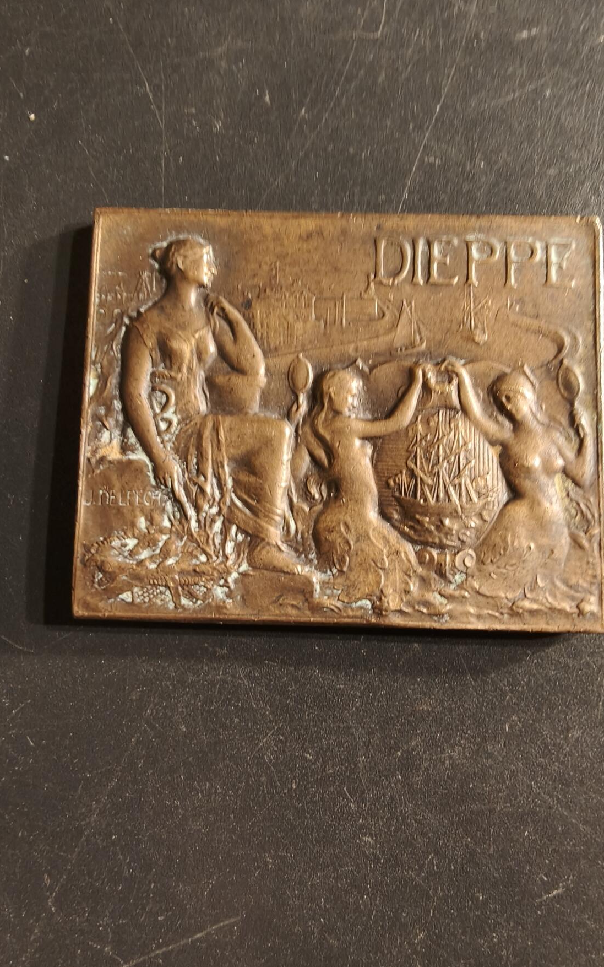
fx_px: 658
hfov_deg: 49.0
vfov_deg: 72.5
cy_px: 474
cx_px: 362
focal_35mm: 25
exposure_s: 1/50
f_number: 2
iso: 250
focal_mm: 2.32
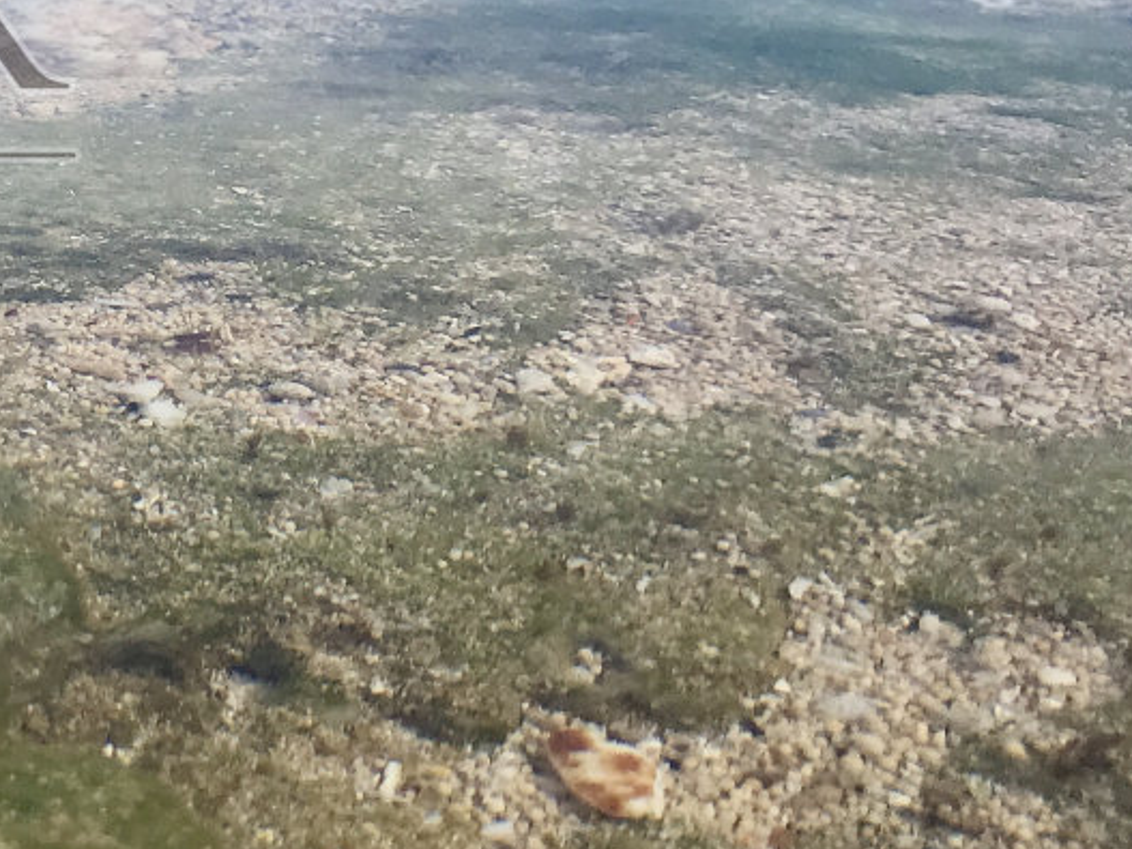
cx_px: -281
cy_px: 49
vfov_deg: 17.1
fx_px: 2779
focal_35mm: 85
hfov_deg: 21.2
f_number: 1.8
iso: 20
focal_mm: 3.99
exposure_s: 1/2283
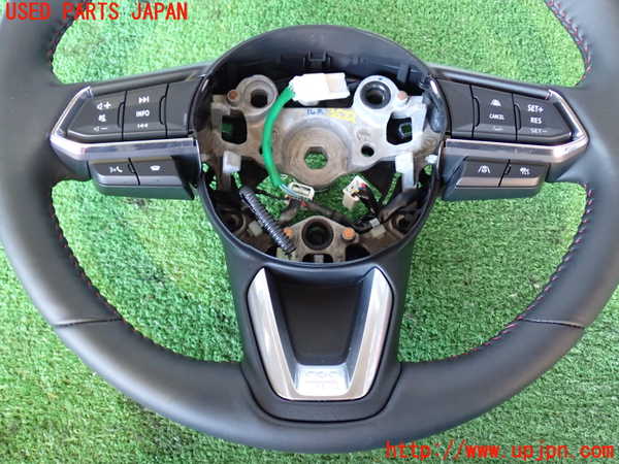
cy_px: 232
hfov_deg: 51.4
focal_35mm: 36
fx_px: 644
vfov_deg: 39.7
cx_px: 310
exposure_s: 1/30
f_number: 2.5
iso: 800
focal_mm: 6.37
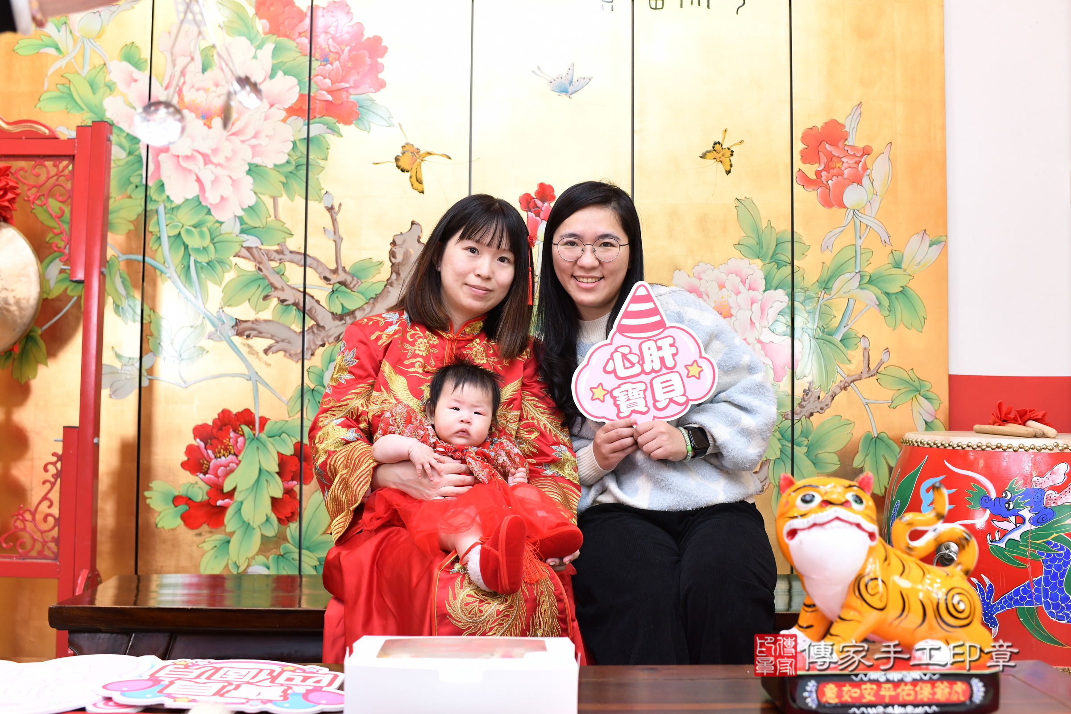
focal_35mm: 35
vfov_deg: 37.9
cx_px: 536
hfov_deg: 54.4
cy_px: 357
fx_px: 1041
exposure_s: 1/200
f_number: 4.5
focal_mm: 35
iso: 1000
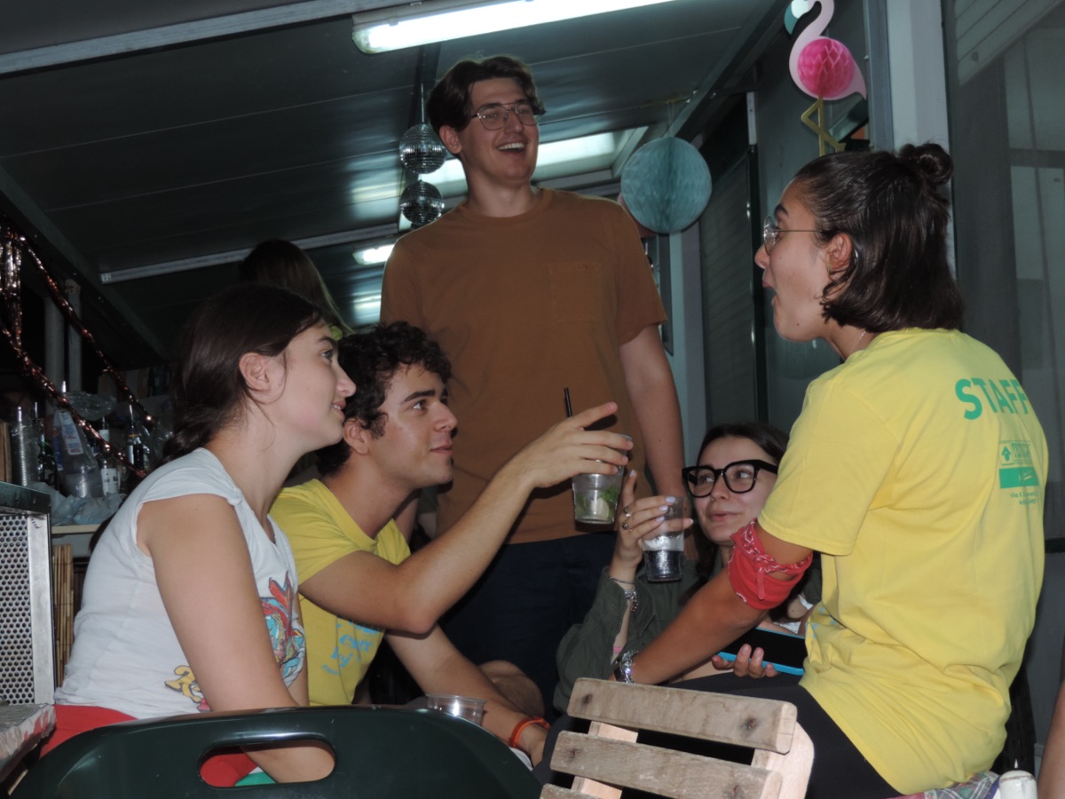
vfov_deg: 21.0
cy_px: 400
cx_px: 532
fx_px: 2154
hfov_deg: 27.8
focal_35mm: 70
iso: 200
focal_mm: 12.4
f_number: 3.9
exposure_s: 1/40
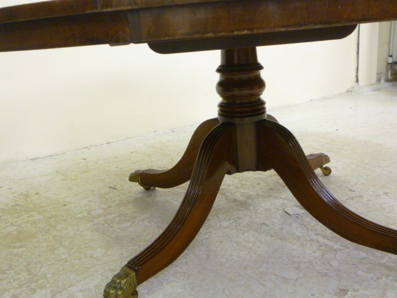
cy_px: 149
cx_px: 198
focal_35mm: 36
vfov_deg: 39.7
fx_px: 413
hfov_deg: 51.4
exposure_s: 1/25
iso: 400
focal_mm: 5.2
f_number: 3.3
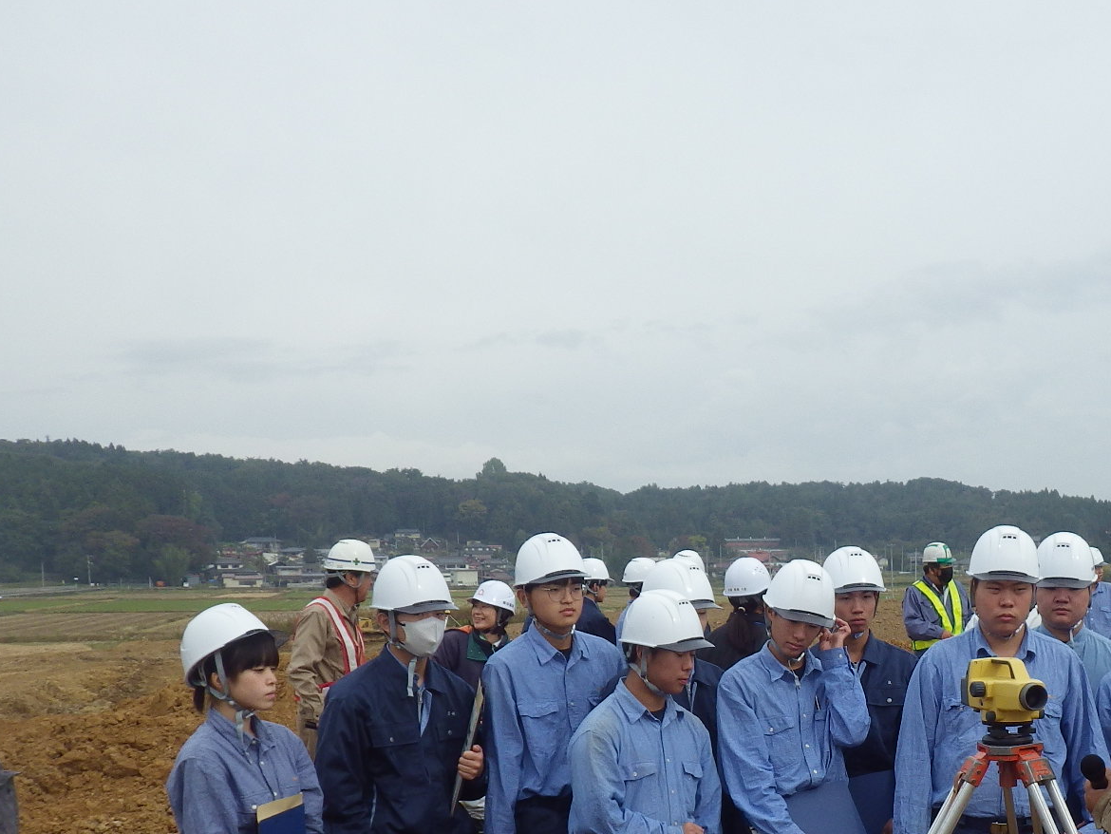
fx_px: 1573
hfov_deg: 37.9
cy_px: 712
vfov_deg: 28.8
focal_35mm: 49
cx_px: 839
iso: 125
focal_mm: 5
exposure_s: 1/640
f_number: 4.2
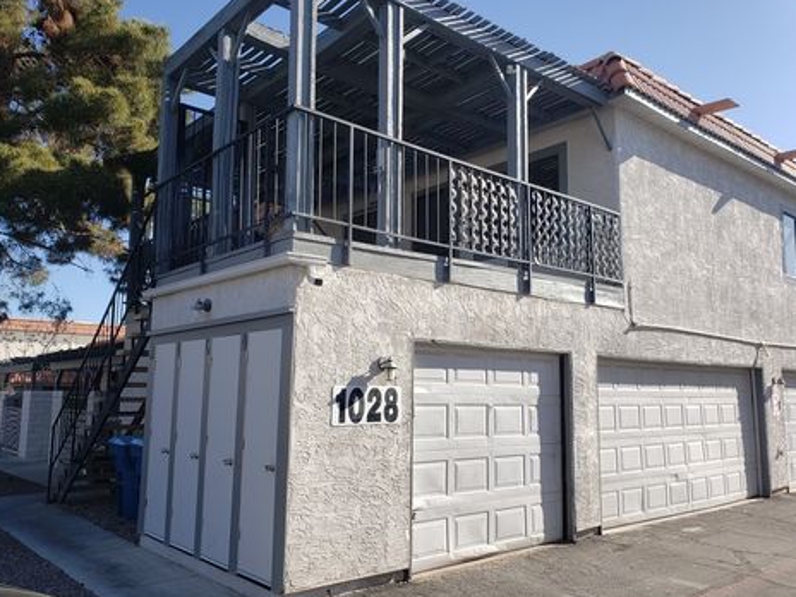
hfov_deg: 63.4
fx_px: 644
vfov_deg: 49.7
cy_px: 305
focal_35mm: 28
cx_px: 395
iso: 50
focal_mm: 4.3
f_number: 2.4
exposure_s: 1/922
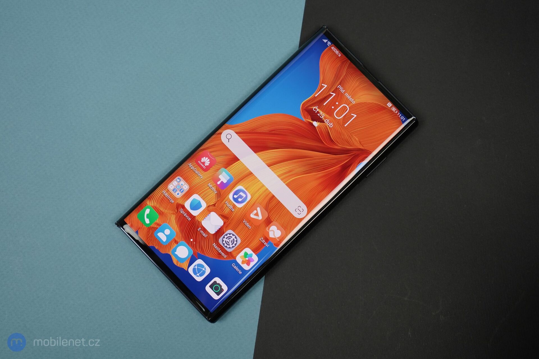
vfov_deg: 31.2
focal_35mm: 43
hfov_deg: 45.4
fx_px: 644
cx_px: 270
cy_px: 180
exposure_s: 1/160
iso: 320
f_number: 4
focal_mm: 43
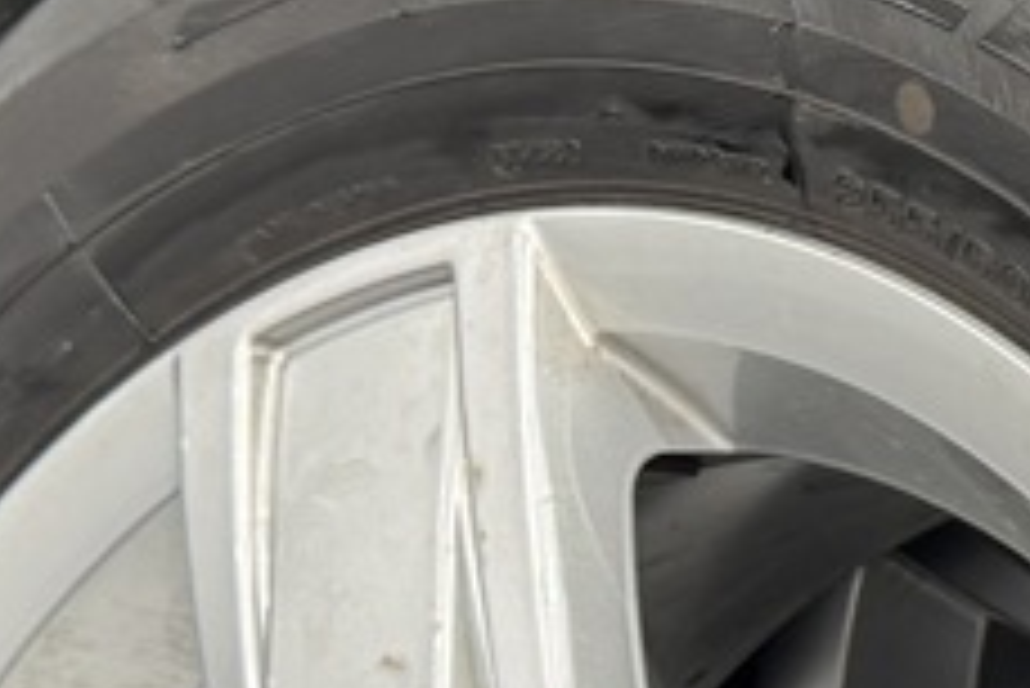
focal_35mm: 157
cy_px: 441
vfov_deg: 8.8
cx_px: 1552
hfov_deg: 12.4
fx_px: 4495
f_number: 1.78
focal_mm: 6.76
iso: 200
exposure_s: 1/100
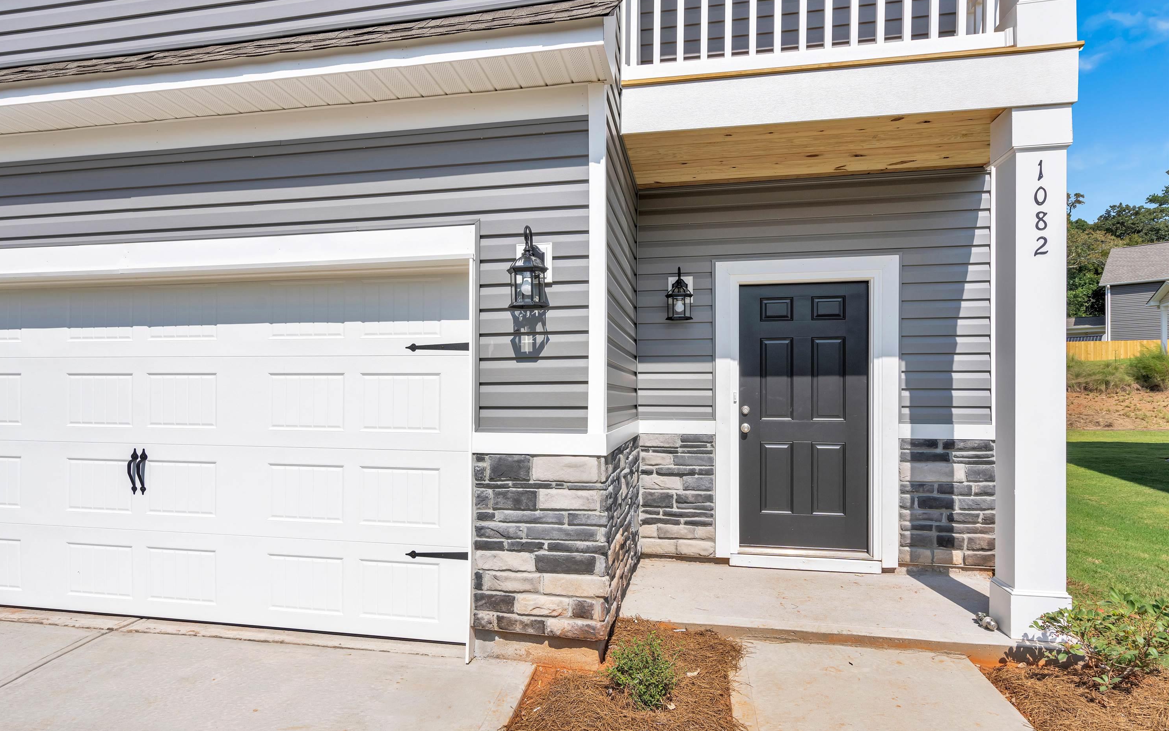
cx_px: 564
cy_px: 394
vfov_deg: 62.1
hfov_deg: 88.0
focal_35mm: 19
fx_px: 605
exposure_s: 1/320
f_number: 9
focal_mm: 18
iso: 160
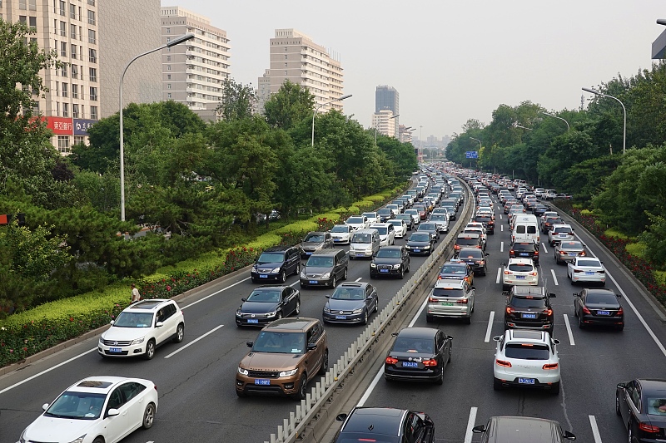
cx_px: 333
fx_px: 832
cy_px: 222
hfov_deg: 43.6
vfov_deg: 29.9
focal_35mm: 45
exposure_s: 1/200
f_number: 5
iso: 125
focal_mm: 16.54
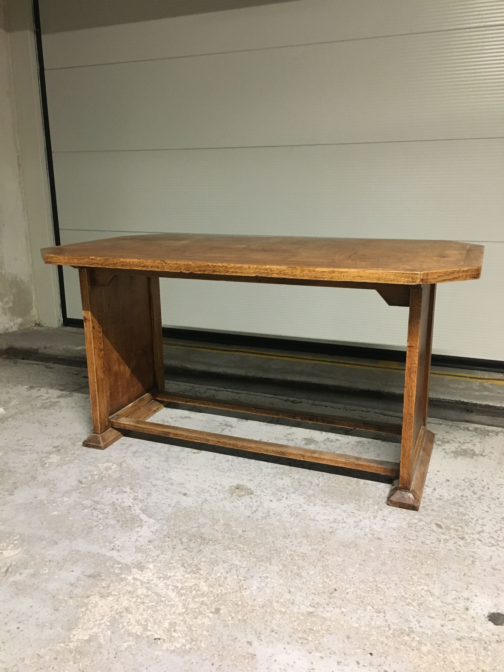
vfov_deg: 61.7
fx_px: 563
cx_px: 252
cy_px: 336
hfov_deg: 48.2
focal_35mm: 29
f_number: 2.2
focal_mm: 4.15
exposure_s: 1/25
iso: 200
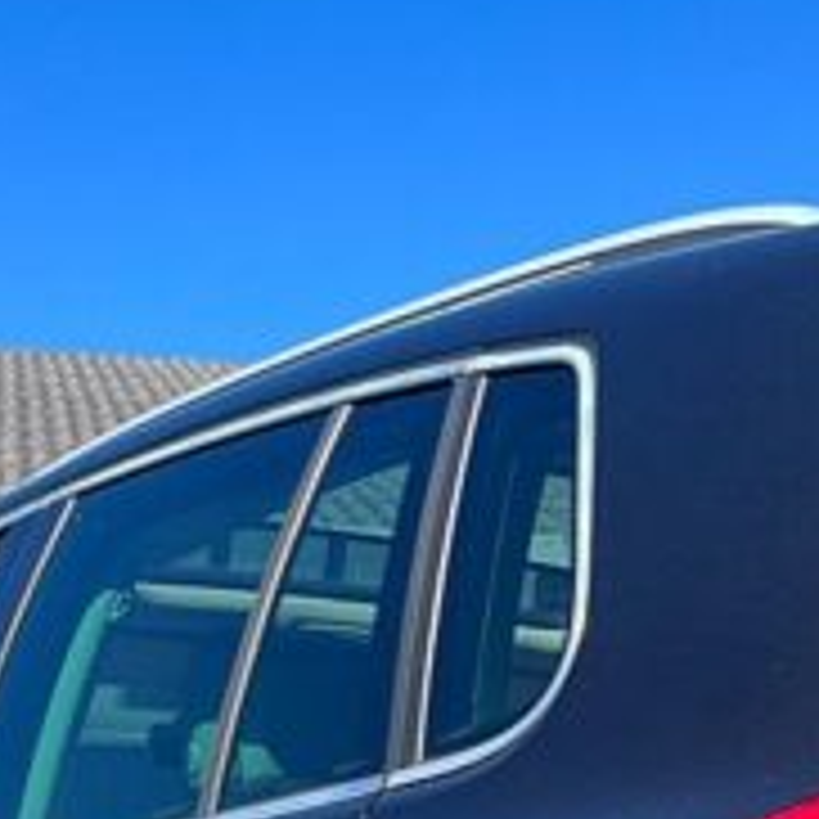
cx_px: 837
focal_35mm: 101
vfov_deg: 16.1
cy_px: 1138
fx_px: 2704
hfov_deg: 16.8
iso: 50
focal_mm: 5.7
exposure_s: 1/1751
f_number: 1.5
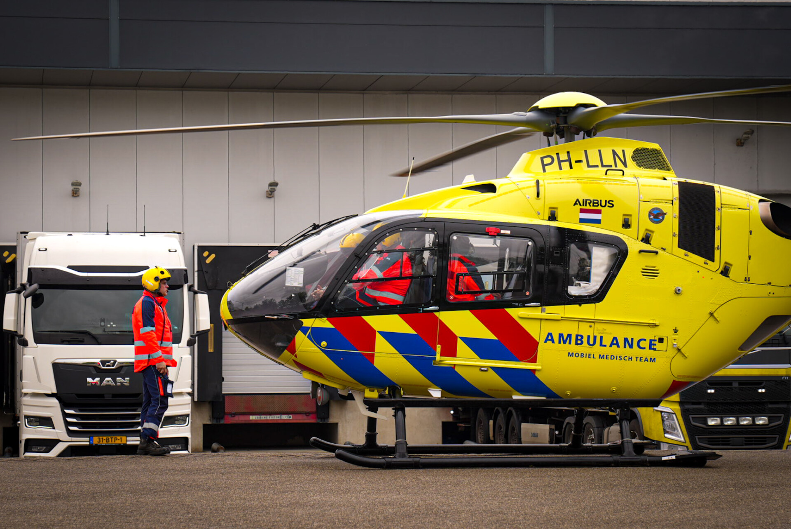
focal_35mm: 105
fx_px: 2309
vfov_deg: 13.1
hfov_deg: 19.4
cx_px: 396
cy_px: 264
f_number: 5
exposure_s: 1/100
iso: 100
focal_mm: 70
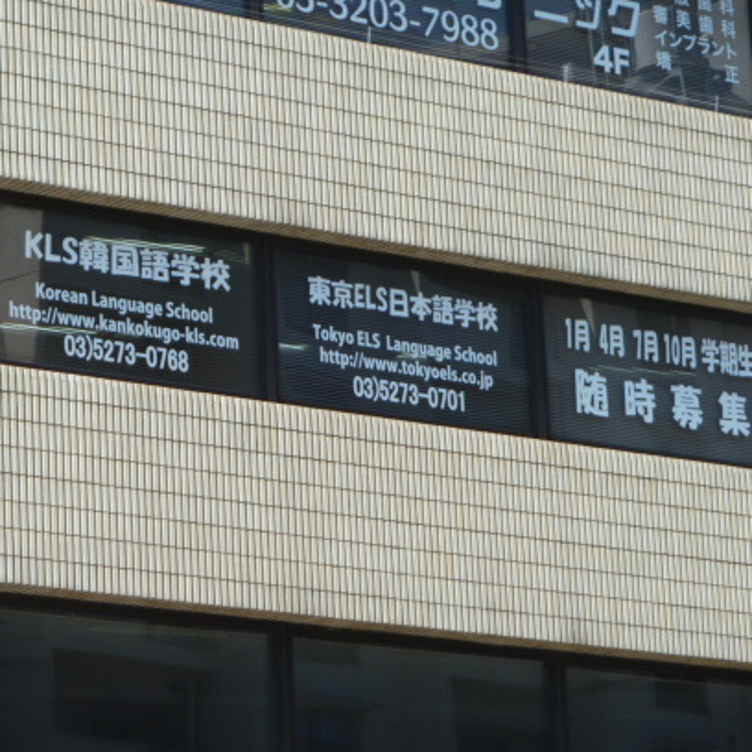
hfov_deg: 9.2
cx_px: 323
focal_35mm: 190
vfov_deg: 9.2
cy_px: 332
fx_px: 4670
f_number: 4.5
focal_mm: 22.5
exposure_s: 1/200
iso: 80
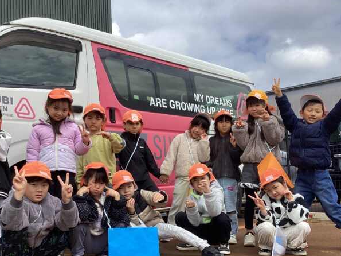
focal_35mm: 40
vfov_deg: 35.7
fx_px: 394
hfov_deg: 46.8
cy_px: 161
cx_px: 156
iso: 25
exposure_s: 1/1181
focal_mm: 3.3
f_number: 2.4
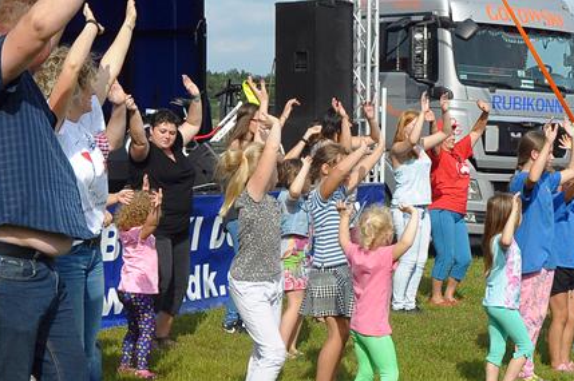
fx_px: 1609
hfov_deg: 20.2
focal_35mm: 101
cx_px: 383
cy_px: 205
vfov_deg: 13.5
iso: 400
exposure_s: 1/640
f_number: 10
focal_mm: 34
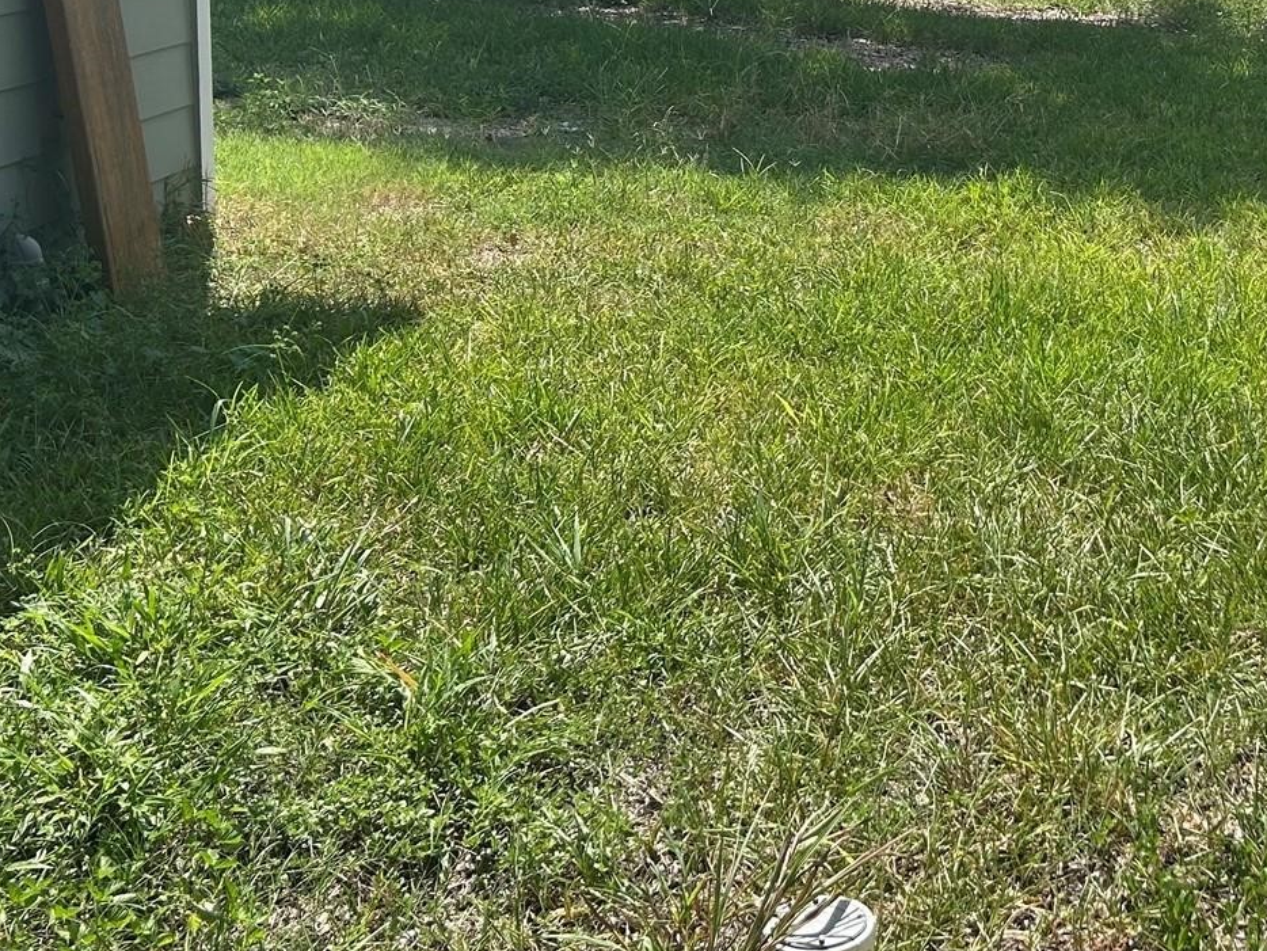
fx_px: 2087
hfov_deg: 32.6
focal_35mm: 57
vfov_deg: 25.4
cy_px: 246
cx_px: 1057
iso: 50
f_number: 1.5
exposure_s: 1/2165
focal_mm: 5.7
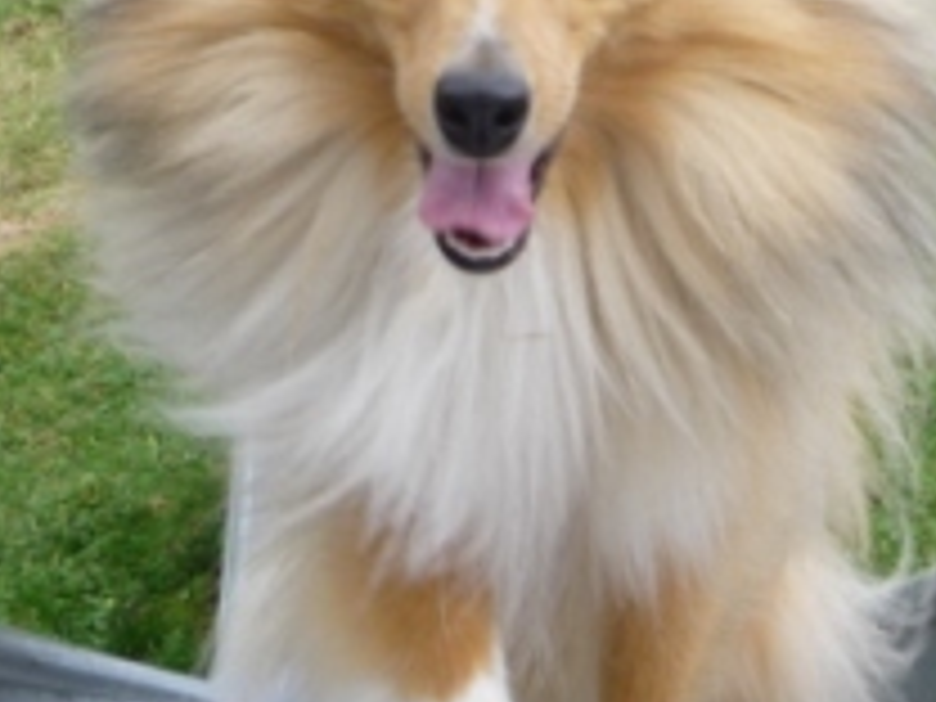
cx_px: 536
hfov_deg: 27.4
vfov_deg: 20.4
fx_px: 1920
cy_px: 94
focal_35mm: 71
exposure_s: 1/320
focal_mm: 5.5
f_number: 2.8
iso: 100
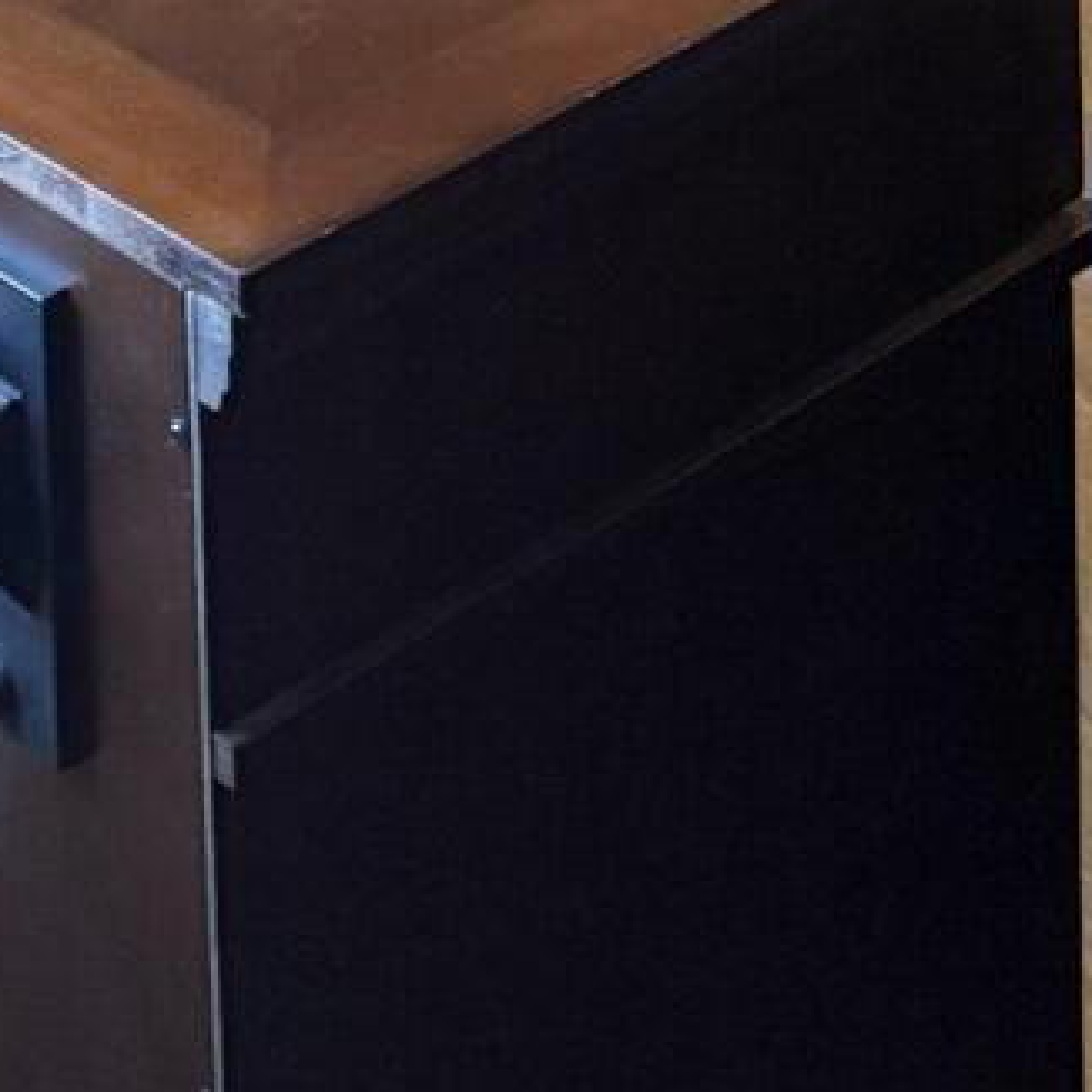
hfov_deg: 13.4
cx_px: 774
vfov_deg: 10.6
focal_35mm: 130
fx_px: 4640
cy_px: -1879
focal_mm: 6.76
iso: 500
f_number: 1.78
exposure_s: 1/60
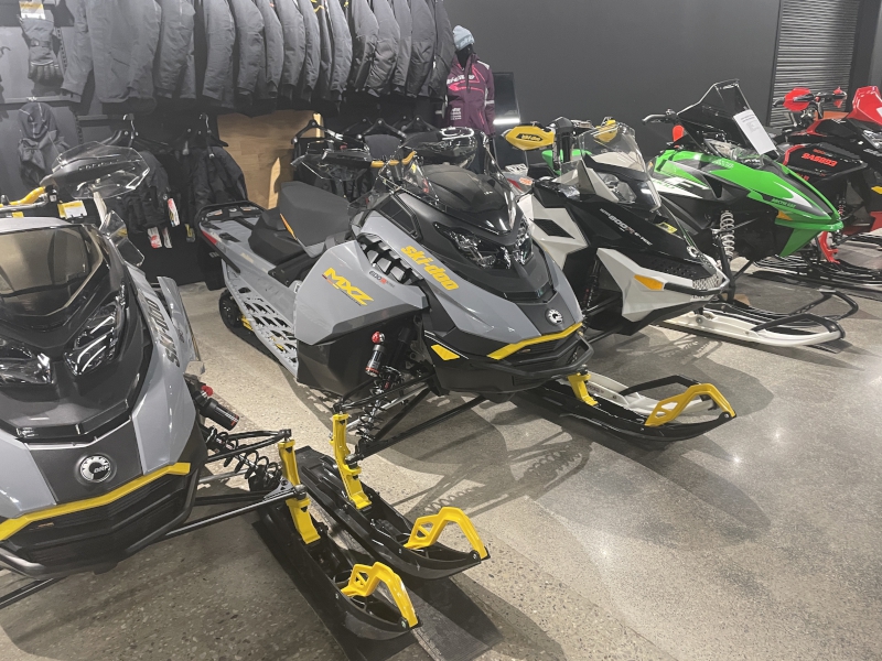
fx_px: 662
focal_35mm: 26
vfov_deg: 53.1
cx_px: 441
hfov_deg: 67.3
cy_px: 330
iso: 320
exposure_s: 1/60
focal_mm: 4.2
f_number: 1.6
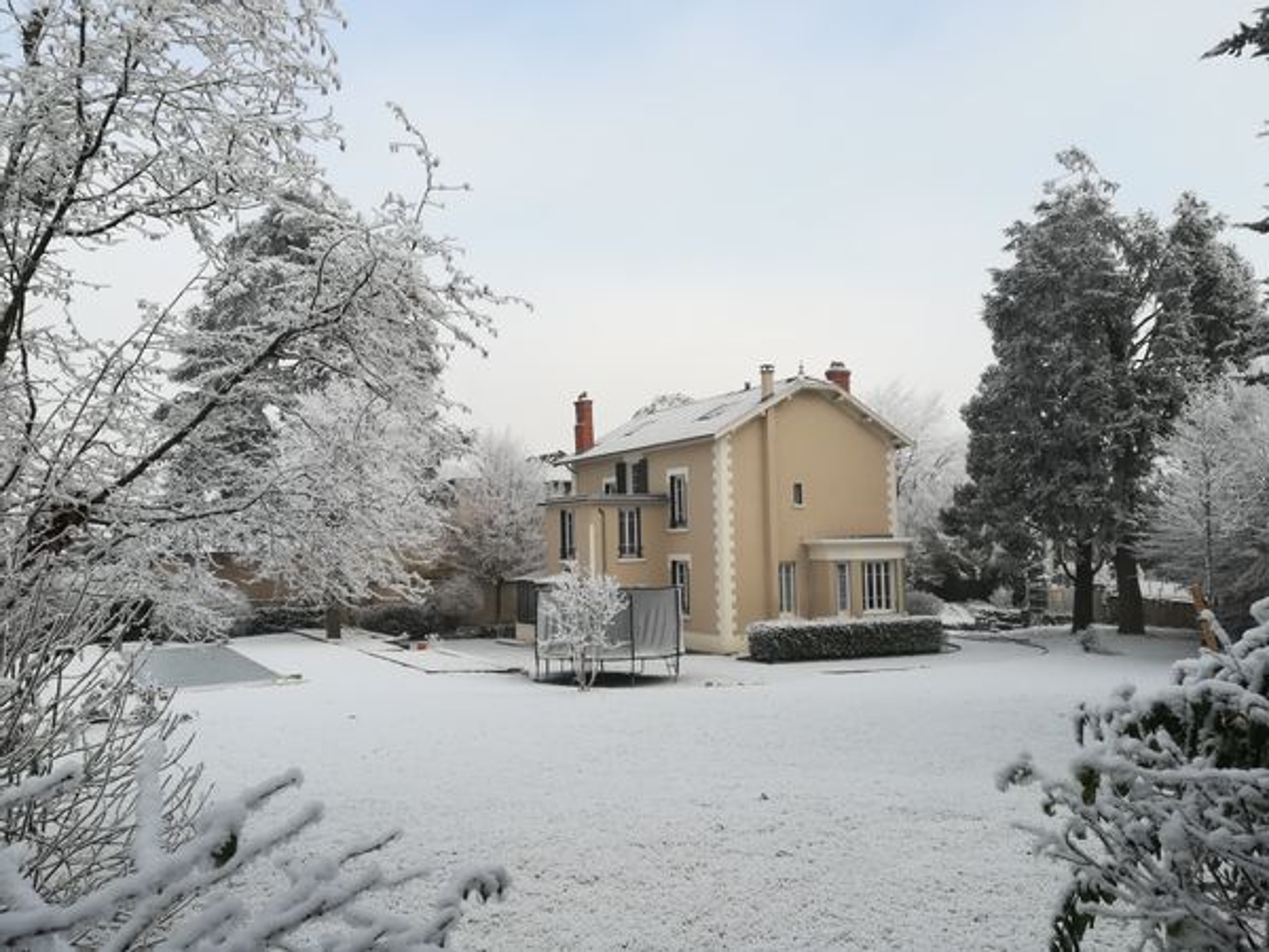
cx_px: 634
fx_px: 953
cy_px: 476
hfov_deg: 67.3
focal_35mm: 26
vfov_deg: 53.1
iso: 50
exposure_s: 1/669
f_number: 2.2
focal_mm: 3.83
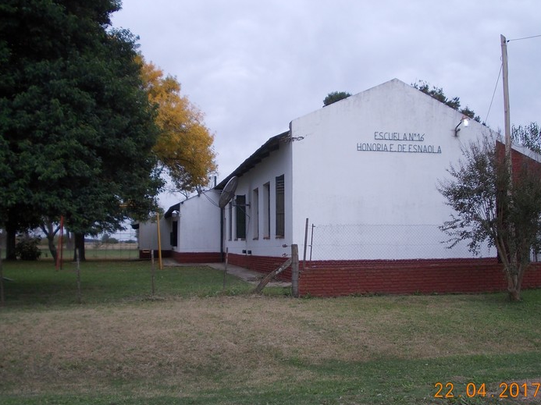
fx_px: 656
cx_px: 272
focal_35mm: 42
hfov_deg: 44.8
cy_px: 219
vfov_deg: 34.3
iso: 80
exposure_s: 1/500
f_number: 3.1
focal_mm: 5.3
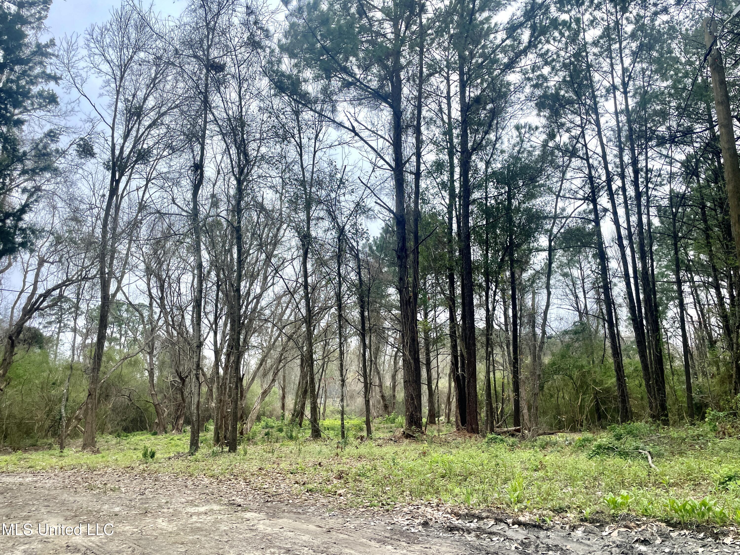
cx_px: 370
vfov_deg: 53.1
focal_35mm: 26
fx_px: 556
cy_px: 278
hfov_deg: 67.3
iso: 32
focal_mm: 4.2
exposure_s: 1/1435
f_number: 1.6
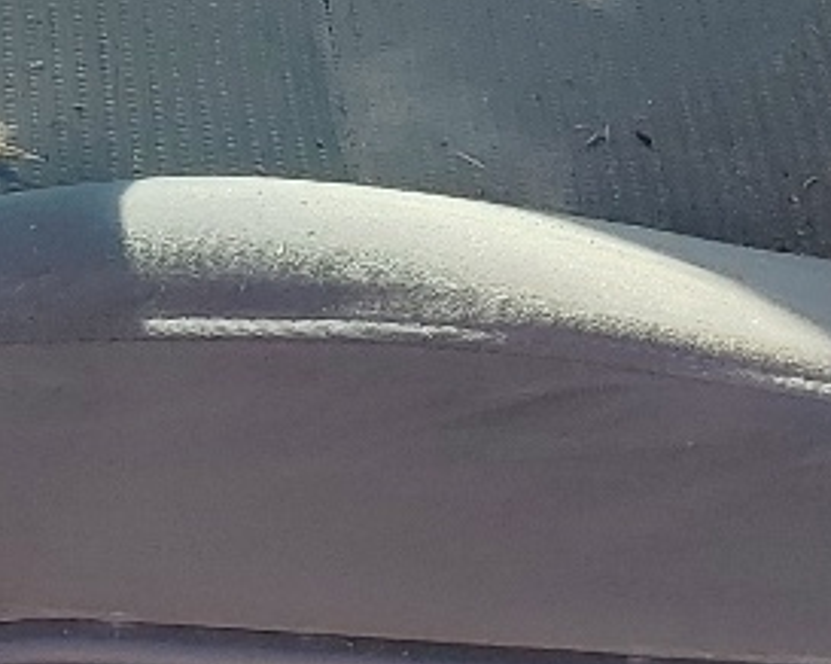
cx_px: 85
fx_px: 3662
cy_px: -959
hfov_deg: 12.8
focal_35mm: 149
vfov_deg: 9.2
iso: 50
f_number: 1.5
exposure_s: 1/833
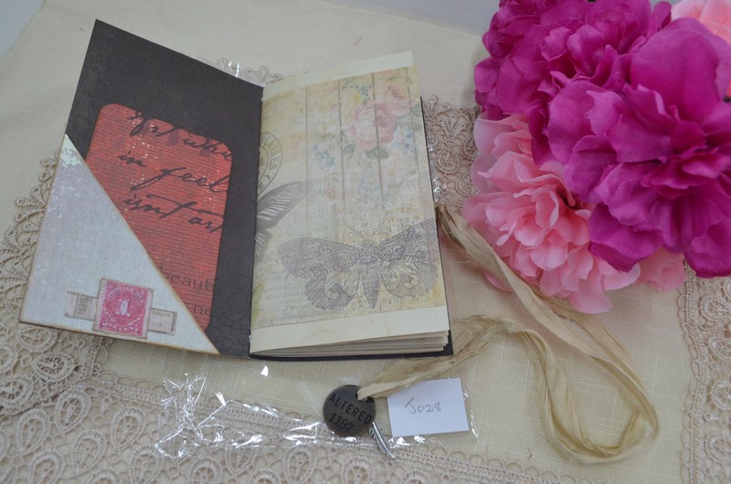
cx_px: 366
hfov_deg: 62.0
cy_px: 242
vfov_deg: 43.4
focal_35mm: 30
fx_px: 608
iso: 400
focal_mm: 20
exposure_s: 1/60
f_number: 8
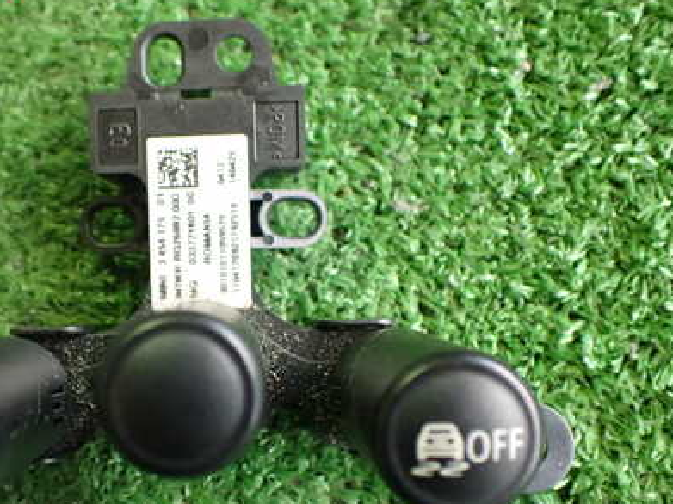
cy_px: 349
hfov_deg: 40.6
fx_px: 894
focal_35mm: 46
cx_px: 210
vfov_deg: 31.2
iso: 800
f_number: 2.3
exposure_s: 1/80
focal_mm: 5.4
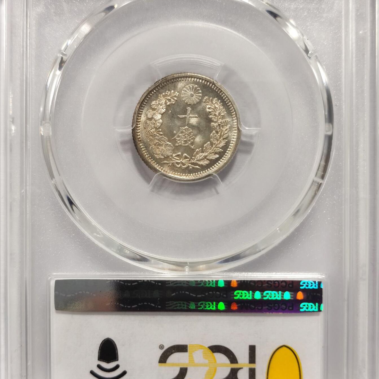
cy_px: 196
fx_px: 793
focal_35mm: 64
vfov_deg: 26.9
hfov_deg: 26.9
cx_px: 190
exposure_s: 1/100
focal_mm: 5.56
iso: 100
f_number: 16
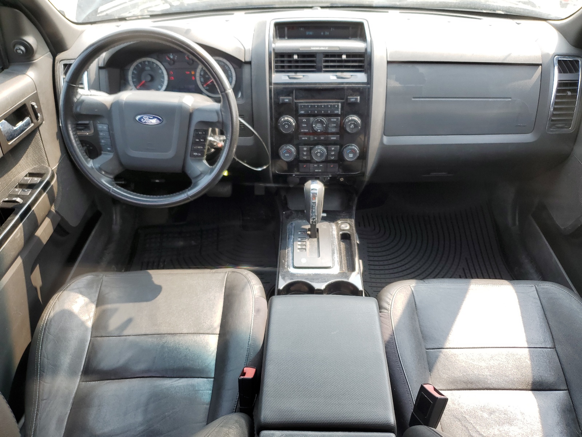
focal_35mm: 26
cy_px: 218
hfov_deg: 67.3
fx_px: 437
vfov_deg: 53.1
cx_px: 291
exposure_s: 1/222
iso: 50
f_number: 1.5
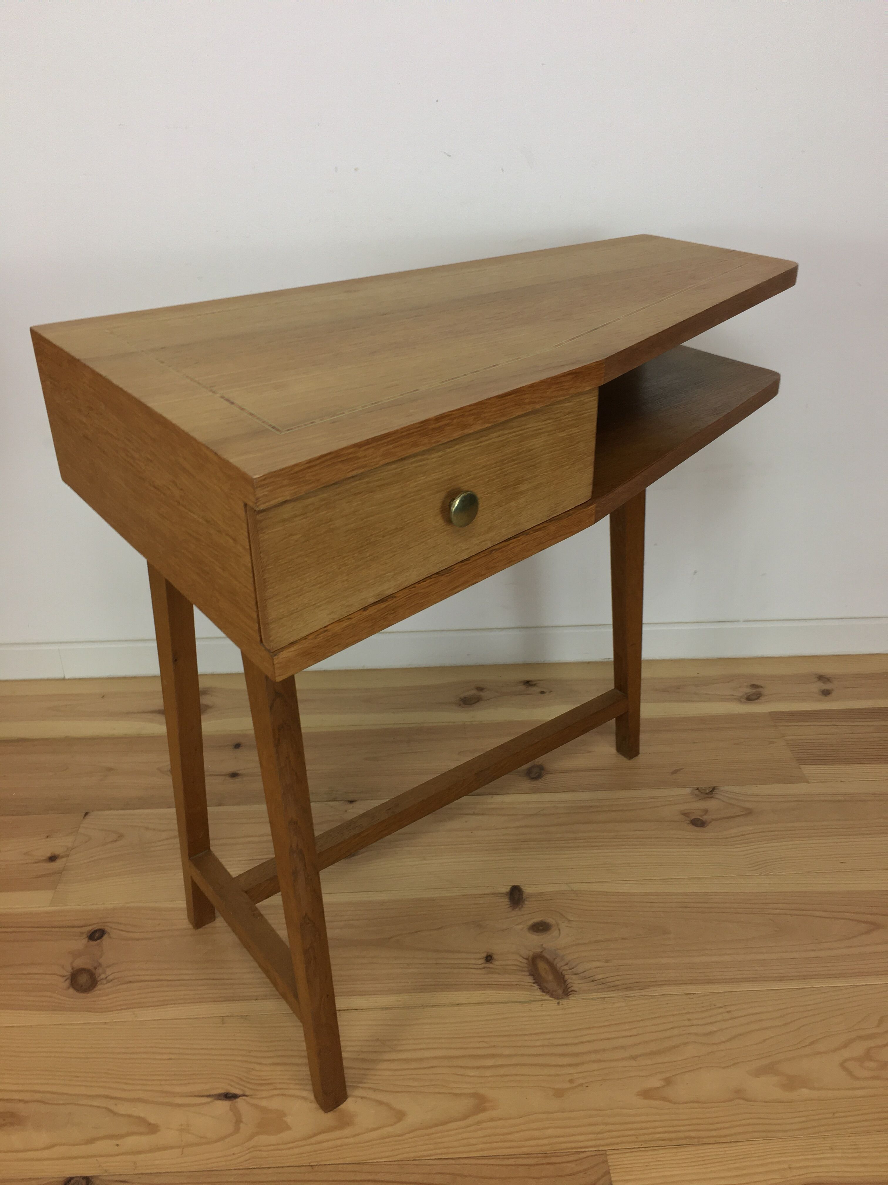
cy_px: 592
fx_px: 992
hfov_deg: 48.2
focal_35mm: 29
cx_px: 444
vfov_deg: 61.7
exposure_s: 1/33
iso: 40
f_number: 2.2
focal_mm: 4.15
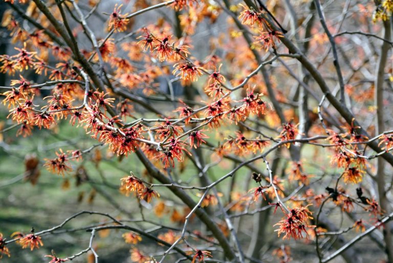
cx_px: 196
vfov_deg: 10.3
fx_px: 1454
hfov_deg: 15.4
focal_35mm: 133
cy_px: 132
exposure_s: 1/320
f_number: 4
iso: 100
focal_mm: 49.3
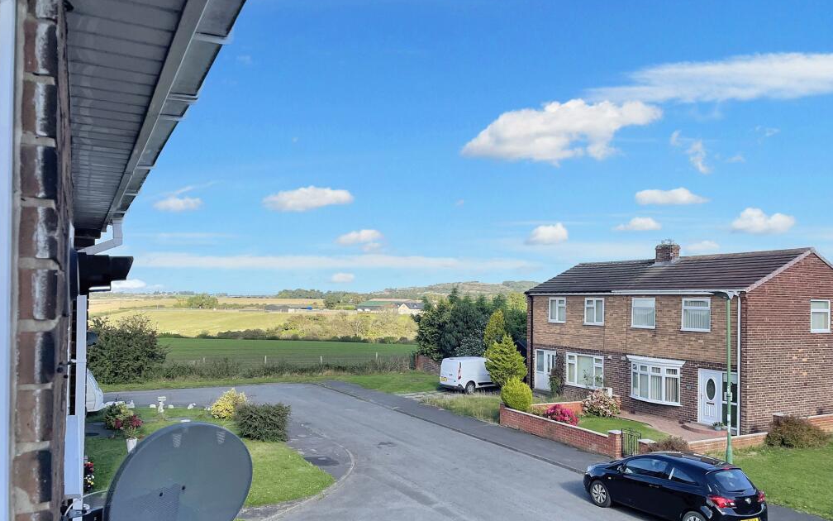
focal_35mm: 28
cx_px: 411
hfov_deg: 66.5
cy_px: 296
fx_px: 636
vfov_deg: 44.4
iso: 32
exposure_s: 1/3300
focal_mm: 4.2
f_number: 1.6
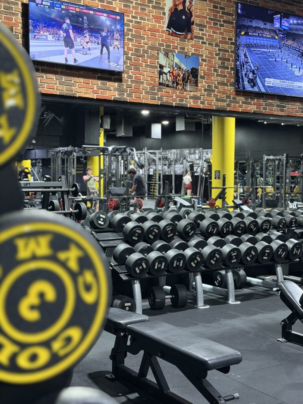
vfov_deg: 39.7
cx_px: 152
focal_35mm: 48
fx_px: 560
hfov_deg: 30.3
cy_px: 202
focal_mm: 6.76
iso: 320
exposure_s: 1/40
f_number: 1.78
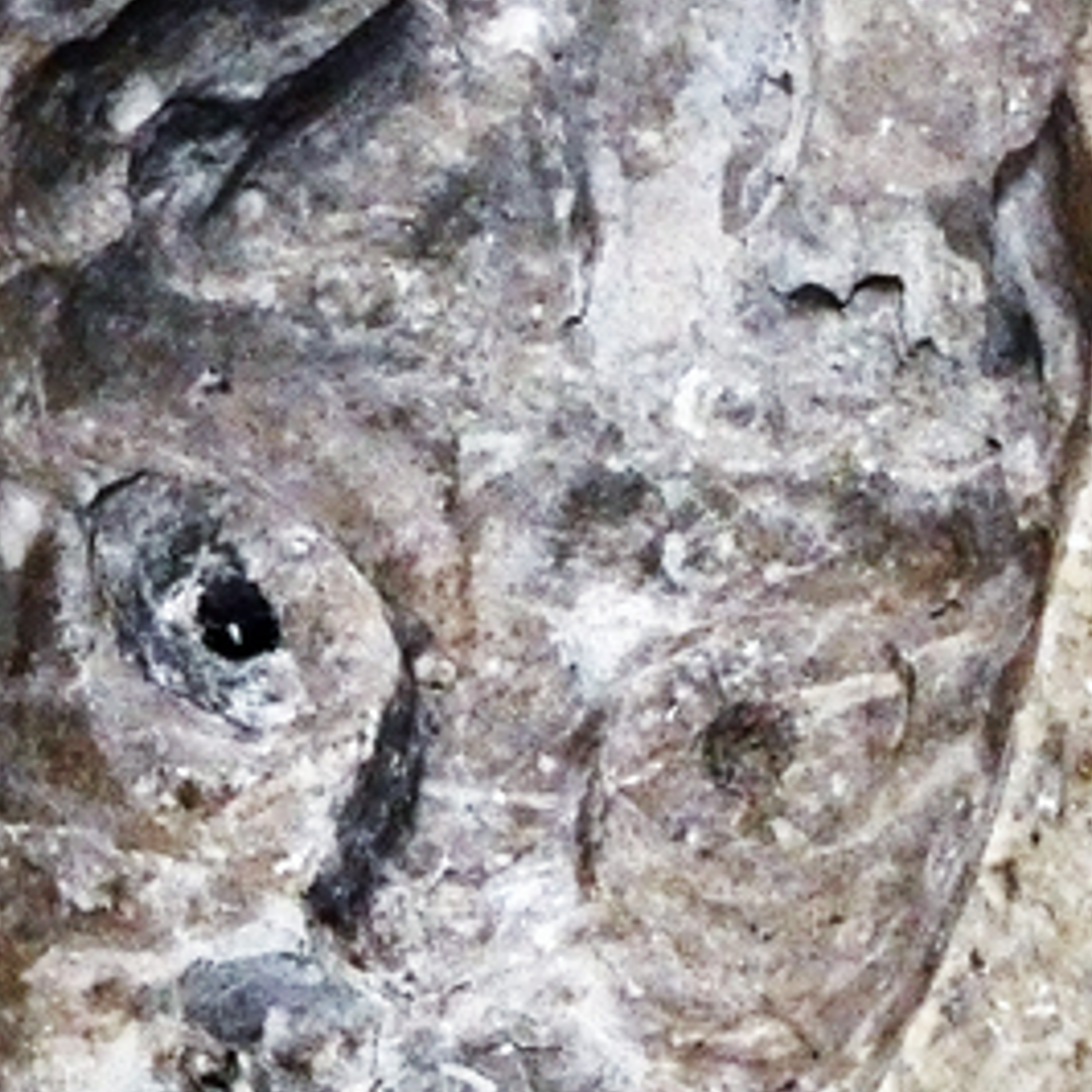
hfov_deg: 7.1
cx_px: 326
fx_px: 8851
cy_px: -62
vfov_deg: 7.0
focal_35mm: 248
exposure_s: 1/80
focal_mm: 12.5
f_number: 4.5
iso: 1000
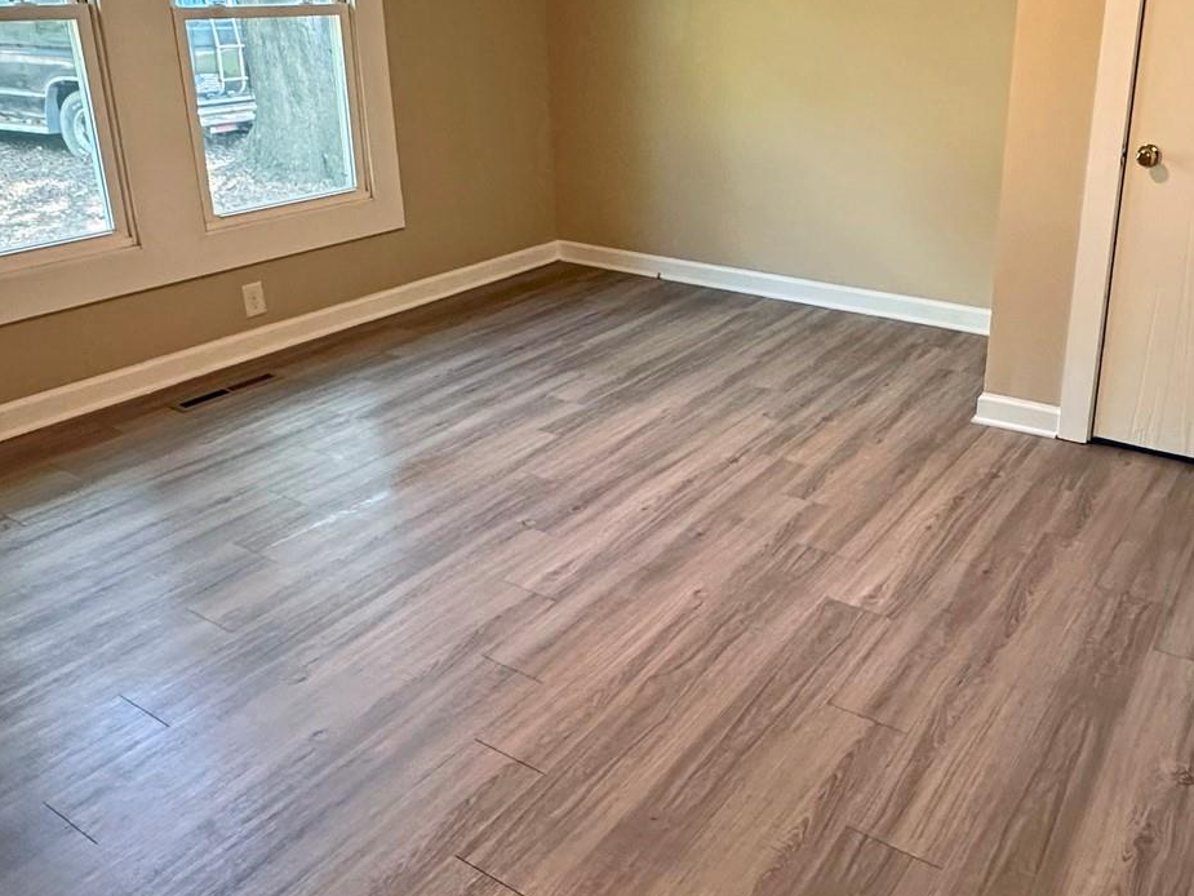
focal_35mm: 31
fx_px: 1069
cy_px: 334
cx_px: 722
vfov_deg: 45.1
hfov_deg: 57.8
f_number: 2.2
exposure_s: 1/60
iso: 320
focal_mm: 2.22
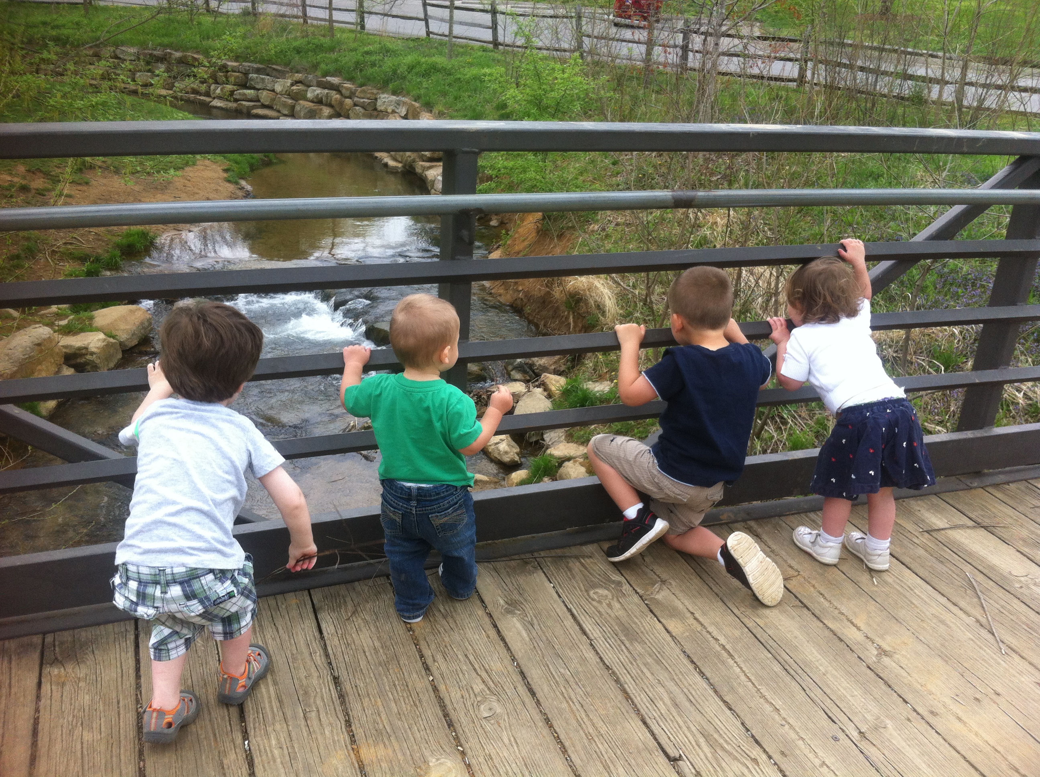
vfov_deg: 40.6
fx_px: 1050
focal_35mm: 35
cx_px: 520
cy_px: 388
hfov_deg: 52.7
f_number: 2.8
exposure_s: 1/163
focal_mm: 3.85
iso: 80
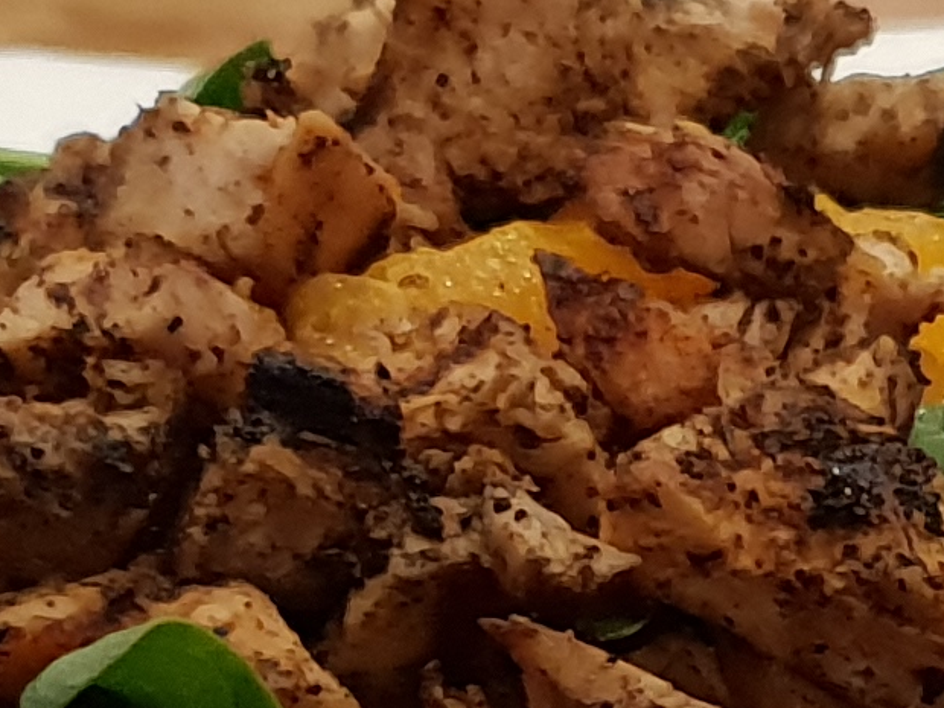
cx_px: 1137
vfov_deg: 8.6
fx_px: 4609
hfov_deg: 11.5
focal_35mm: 169
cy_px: 1084
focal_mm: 4.3
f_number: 1.5
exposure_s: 1/13
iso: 320
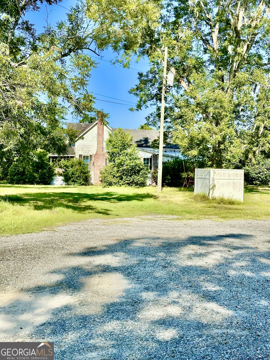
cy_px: 180
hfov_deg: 30.3
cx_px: 135
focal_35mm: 48
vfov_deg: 39.7
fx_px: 499
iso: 64
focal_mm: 6.86
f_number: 1.78
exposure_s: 1/3058
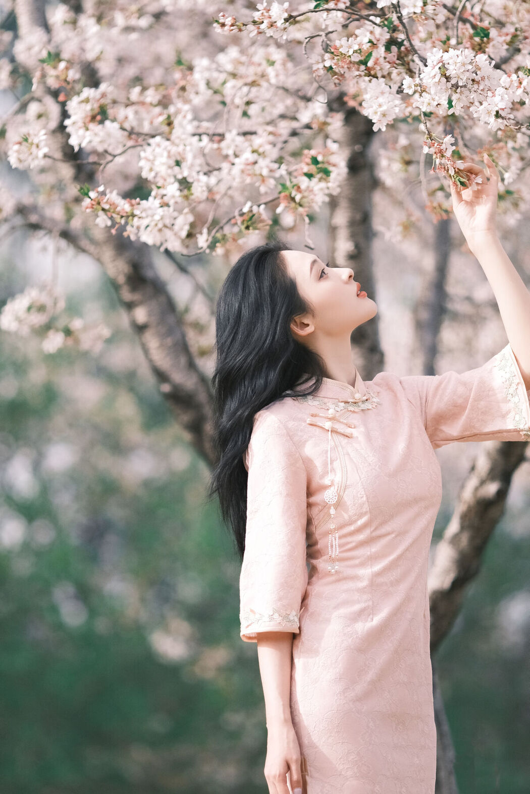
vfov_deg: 10.1
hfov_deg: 6.8
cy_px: 397
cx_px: 265
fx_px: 4483
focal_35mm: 203
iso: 2000
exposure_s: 1/22000
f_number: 2
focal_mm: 135
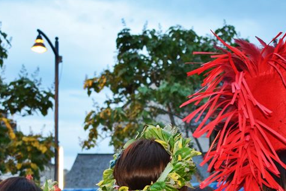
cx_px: 156
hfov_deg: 20.4
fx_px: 795
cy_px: 193
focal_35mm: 100
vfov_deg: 13.5
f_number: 4.2
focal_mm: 31
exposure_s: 1/60
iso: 1250
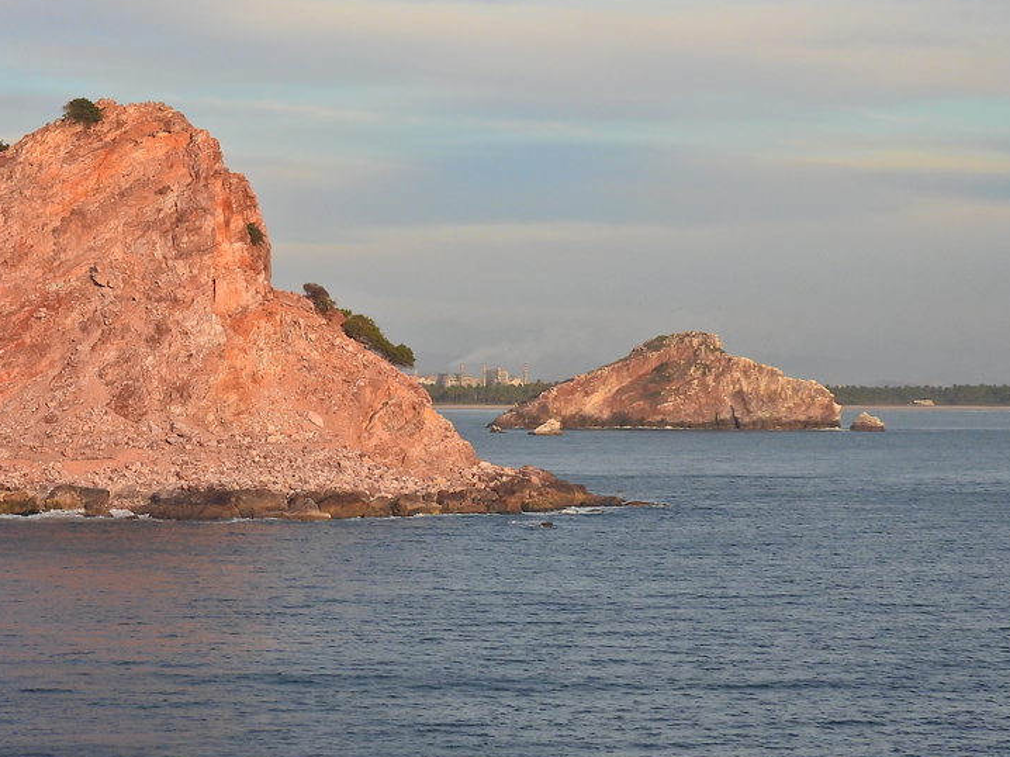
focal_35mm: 107
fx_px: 3121
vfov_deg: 13.8
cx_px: 176
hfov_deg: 18.2
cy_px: 384
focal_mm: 10.7
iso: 100
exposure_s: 1/500
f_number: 3.5
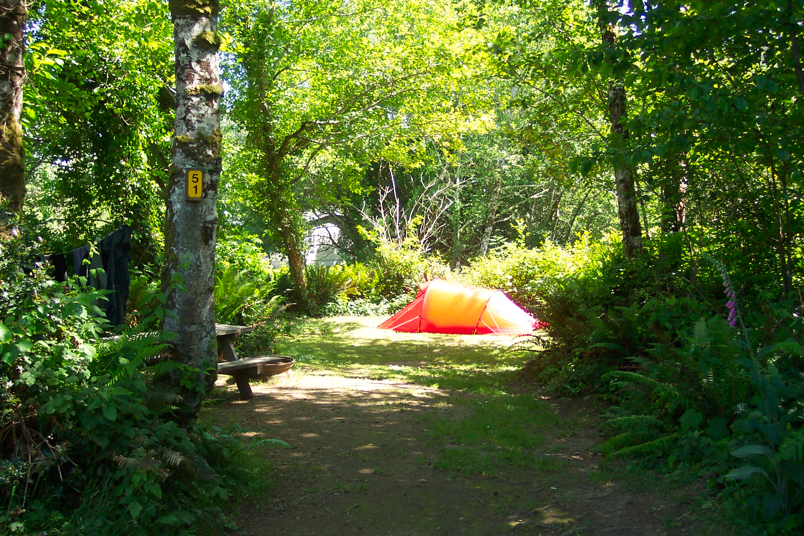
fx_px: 849
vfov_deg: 35.1
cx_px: 402
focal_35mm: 38
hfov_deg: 50.7
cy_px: 268
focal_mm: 8
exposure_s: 1/180
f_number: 2.8
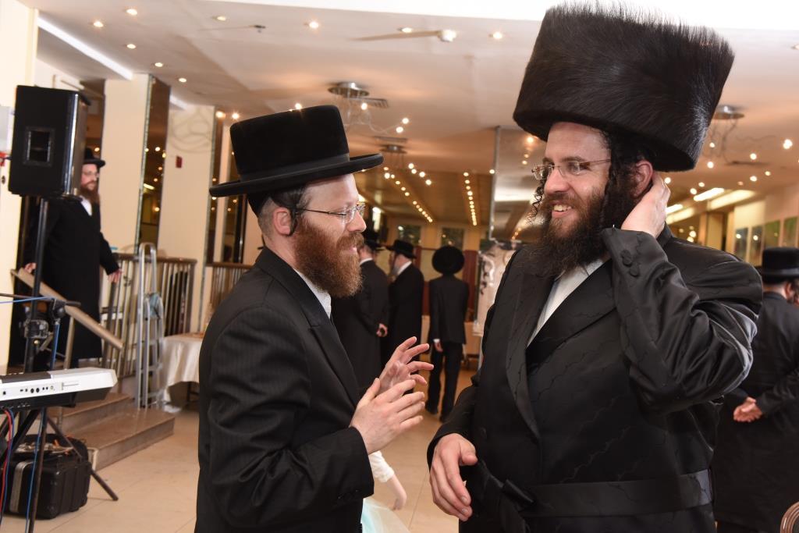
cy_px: 266
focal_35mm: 44
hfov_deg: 44.5
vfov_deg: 30.5
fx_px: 977
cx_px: 400
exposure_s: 1/100
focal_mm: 44
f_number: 6.3
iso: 800
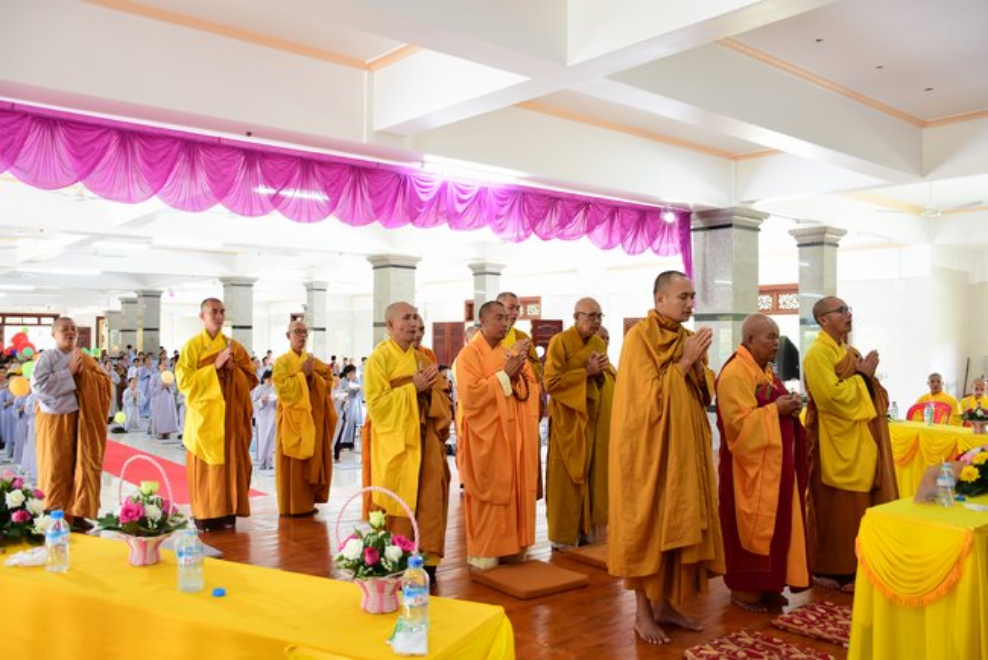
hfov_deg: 61.9
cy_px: 330
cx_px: 494
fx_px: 824
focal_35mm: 30
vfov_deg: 43.6
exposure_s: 1/50
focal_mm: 20
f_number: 3.5
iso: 1000
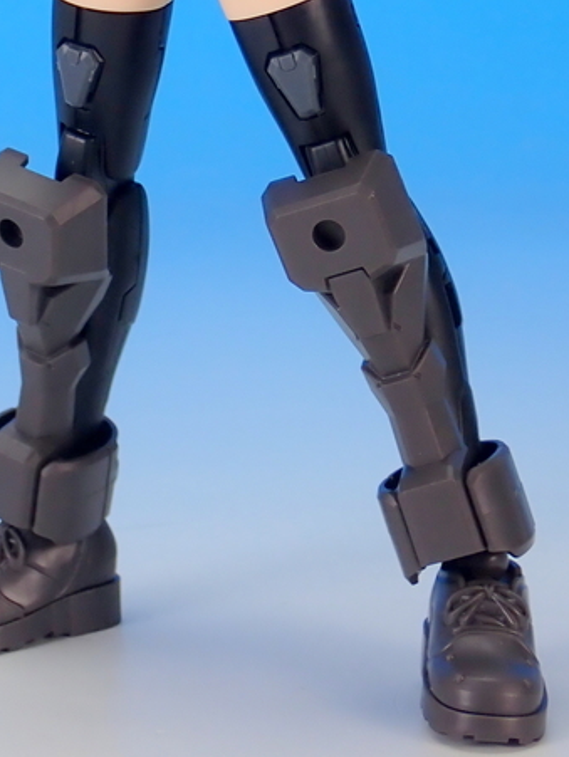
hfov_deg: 9.8
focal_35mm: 152
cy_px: -76
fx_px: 3327
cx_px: 252
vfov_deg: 12.7
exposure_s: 1/1.3
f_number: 14
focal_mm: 11.88
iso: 100
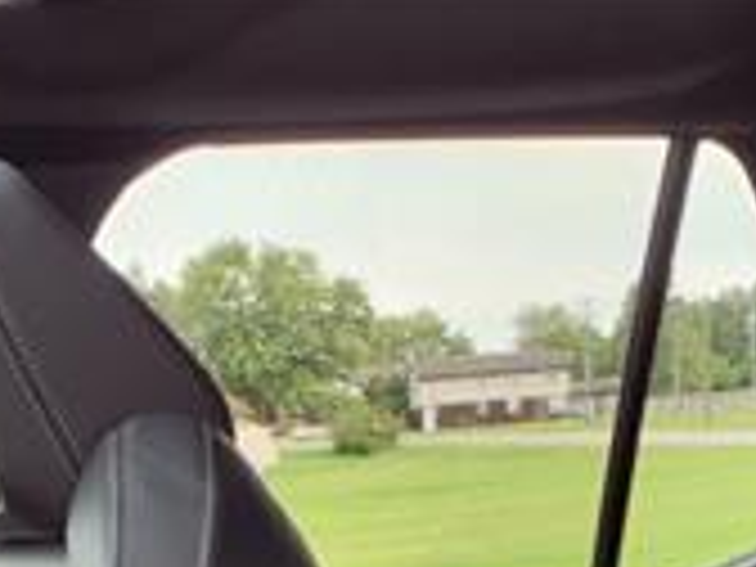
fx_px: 2249
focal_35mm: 103
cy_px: 1058
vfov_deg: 12.9
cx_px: 369
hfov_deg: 19.1
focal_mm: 3.58
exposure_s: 1/120
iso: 50
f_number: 1.9
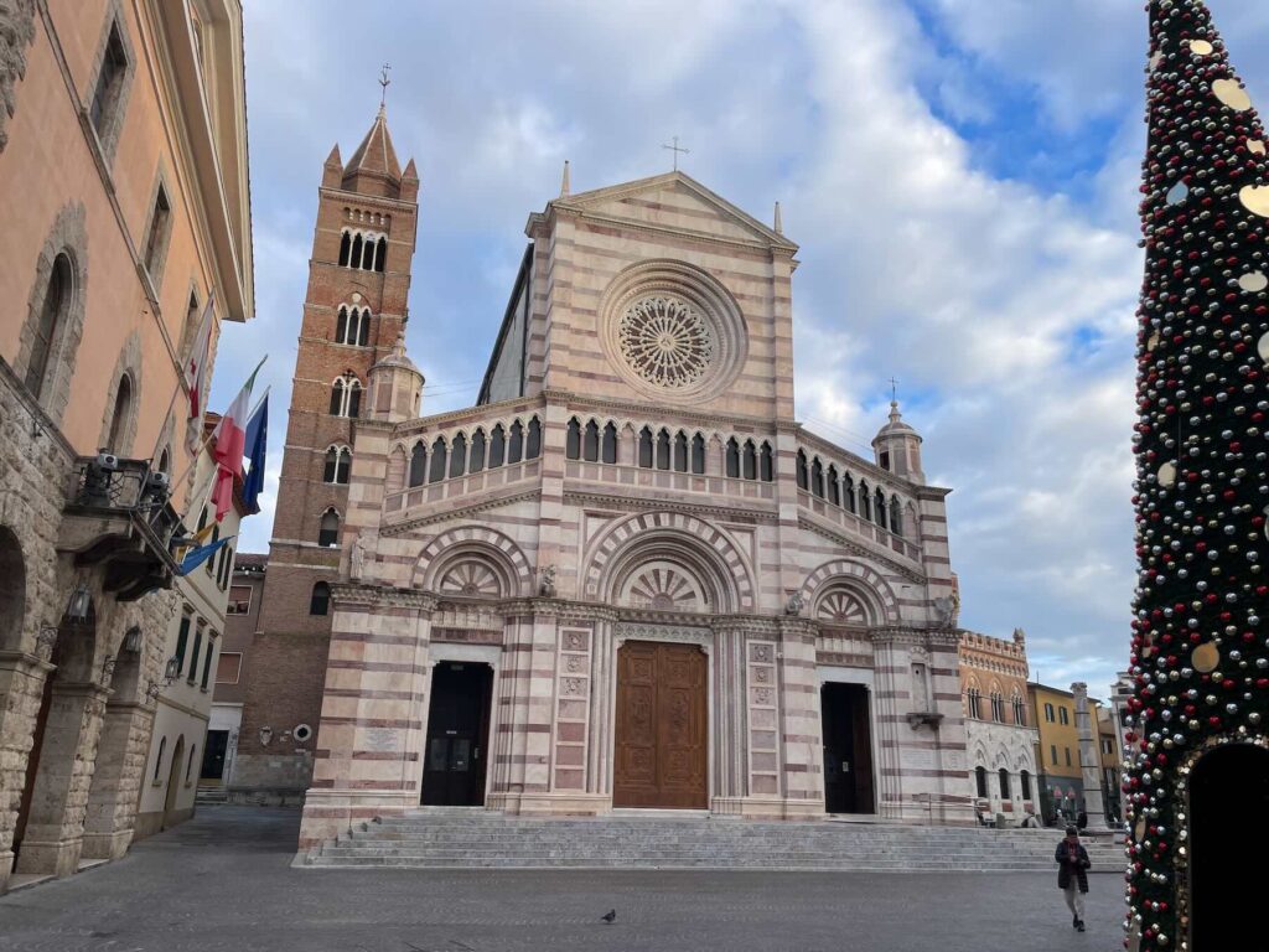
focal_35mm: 26
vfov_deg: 53.1
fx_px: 953
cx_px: 634
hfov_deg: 67.3
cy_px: 476
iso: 50
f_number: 1.6
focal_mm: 4.2
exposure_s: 1/1125
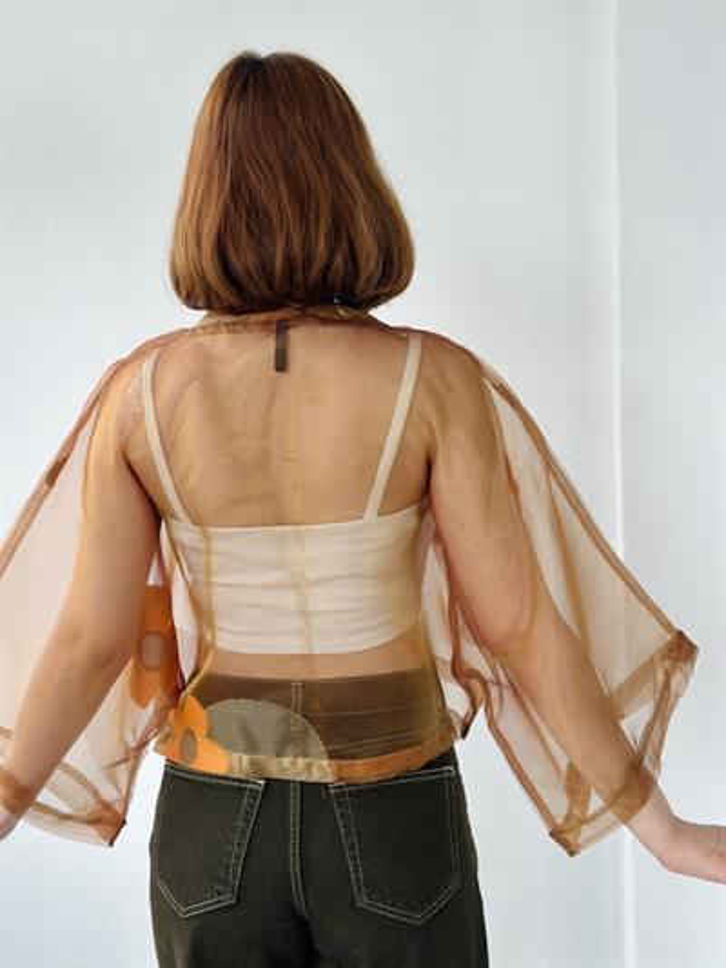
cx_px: 363
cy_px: 484
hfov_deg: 30.3
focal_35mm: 48
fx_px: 1342
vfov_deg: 39.6
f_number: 1.78
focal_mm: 6.86
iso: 80
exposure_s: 1/226
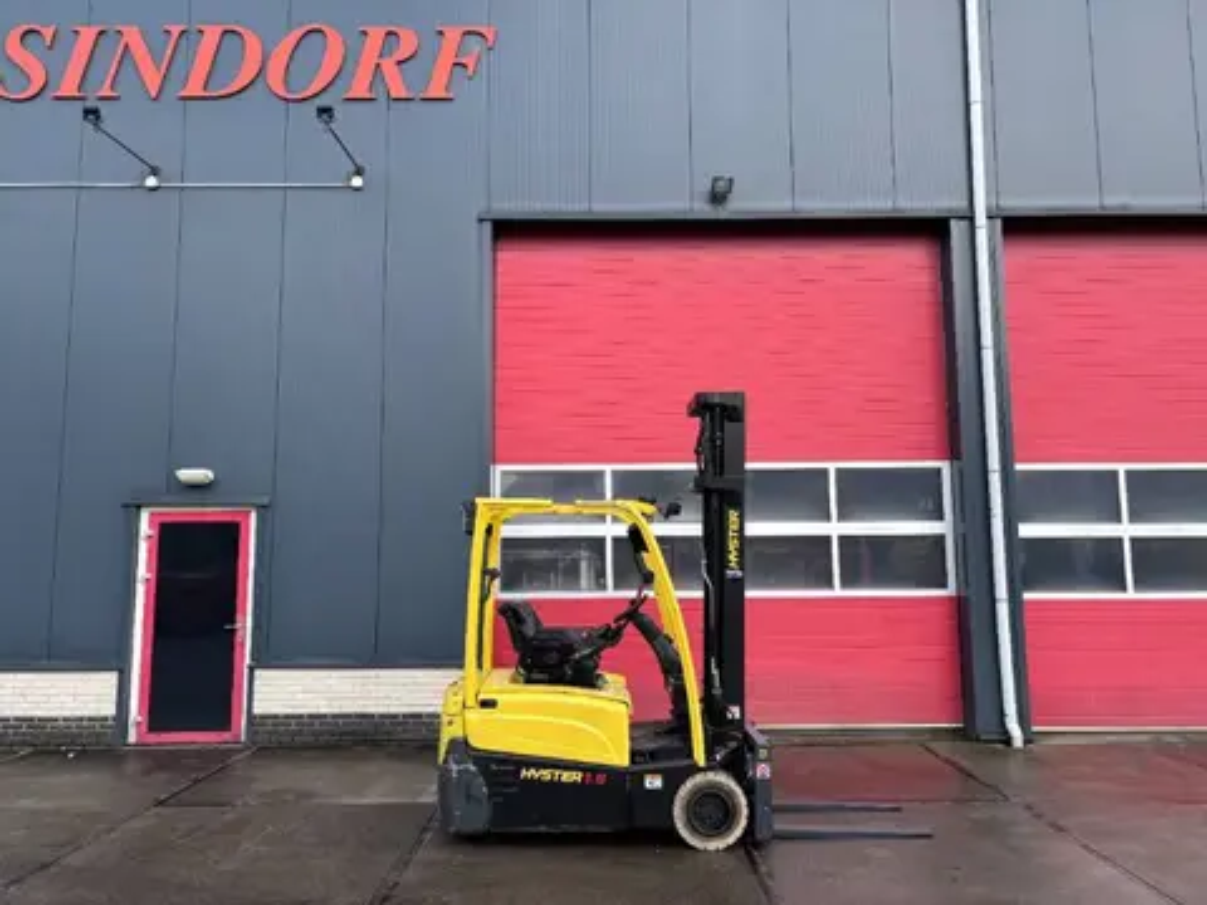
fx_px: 907
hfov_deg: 67.3
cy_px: 452
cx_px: 604
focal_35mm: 26
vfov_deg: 53.1
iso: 50
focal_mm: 5.96
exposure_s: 1/805
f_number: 1.6
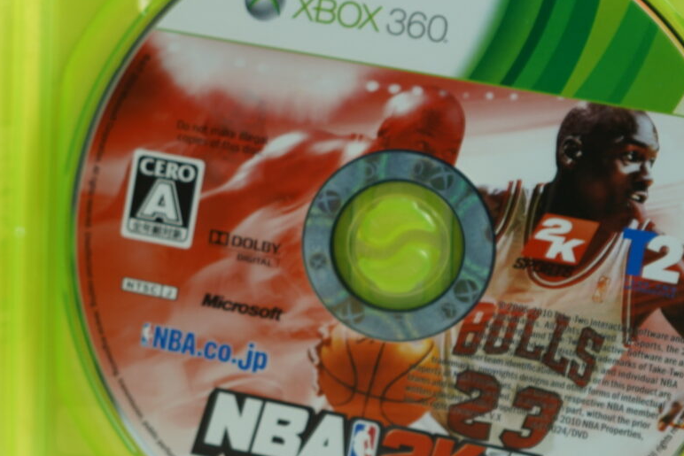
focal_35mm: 126
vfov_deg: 10.9
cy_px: 215
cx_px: -46
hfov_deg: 15.9
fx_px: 2394
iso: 160
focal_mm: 38
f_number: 4.5
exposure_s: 1/40
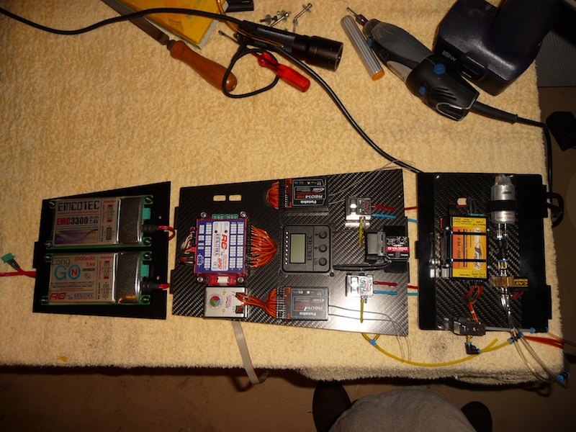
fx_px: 466
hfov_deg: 63.4
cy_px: 216
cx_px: 288
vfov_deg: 49.7
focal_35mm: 28
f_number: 3.3
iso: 100
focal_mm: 4.7
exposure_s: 1/30
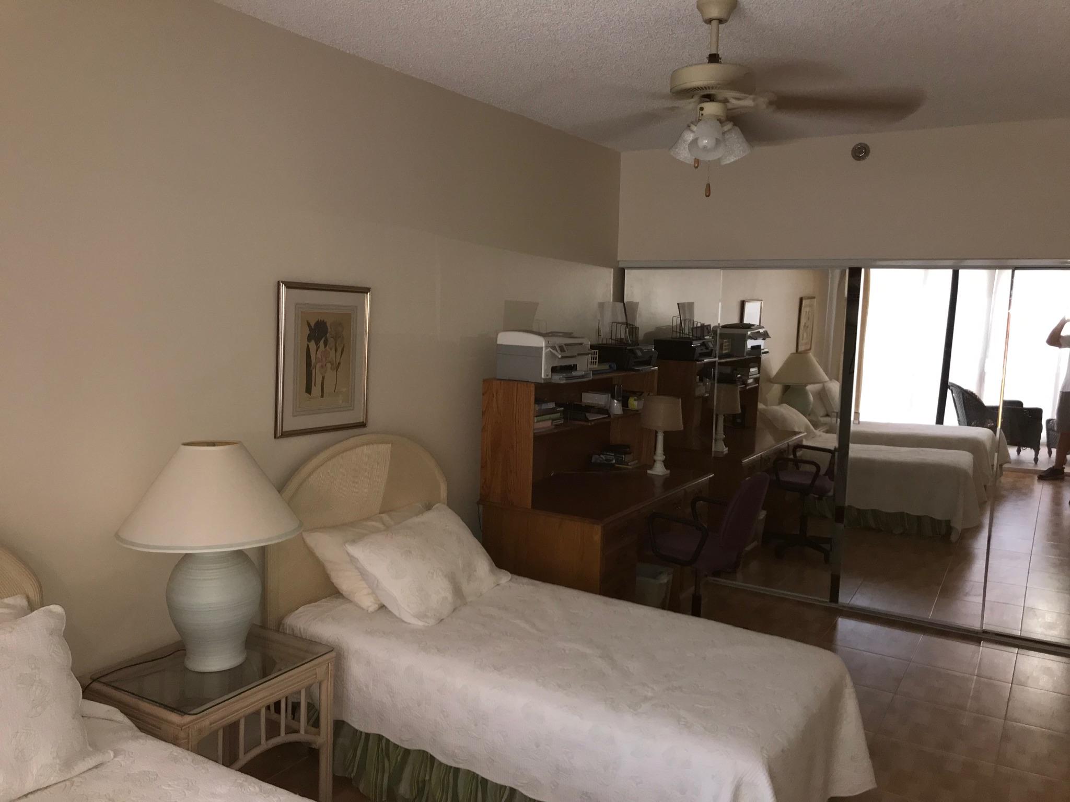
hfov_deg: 63.4
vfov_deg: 49.7
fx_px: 865
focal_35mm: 28
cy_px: 401
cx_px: 535
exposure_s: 1/30
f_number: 1.8
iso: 80
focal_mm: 3.99
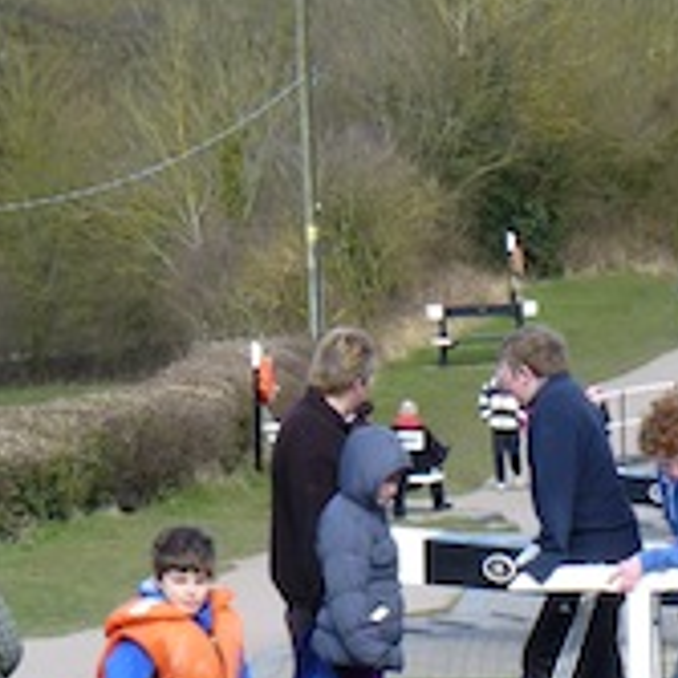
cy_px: 1047
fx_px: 7180
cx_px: 897
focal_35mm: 324
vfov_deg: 5.4
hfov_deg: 5.4
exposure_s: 1/160
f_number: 5.3
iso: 100
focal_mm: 18.2
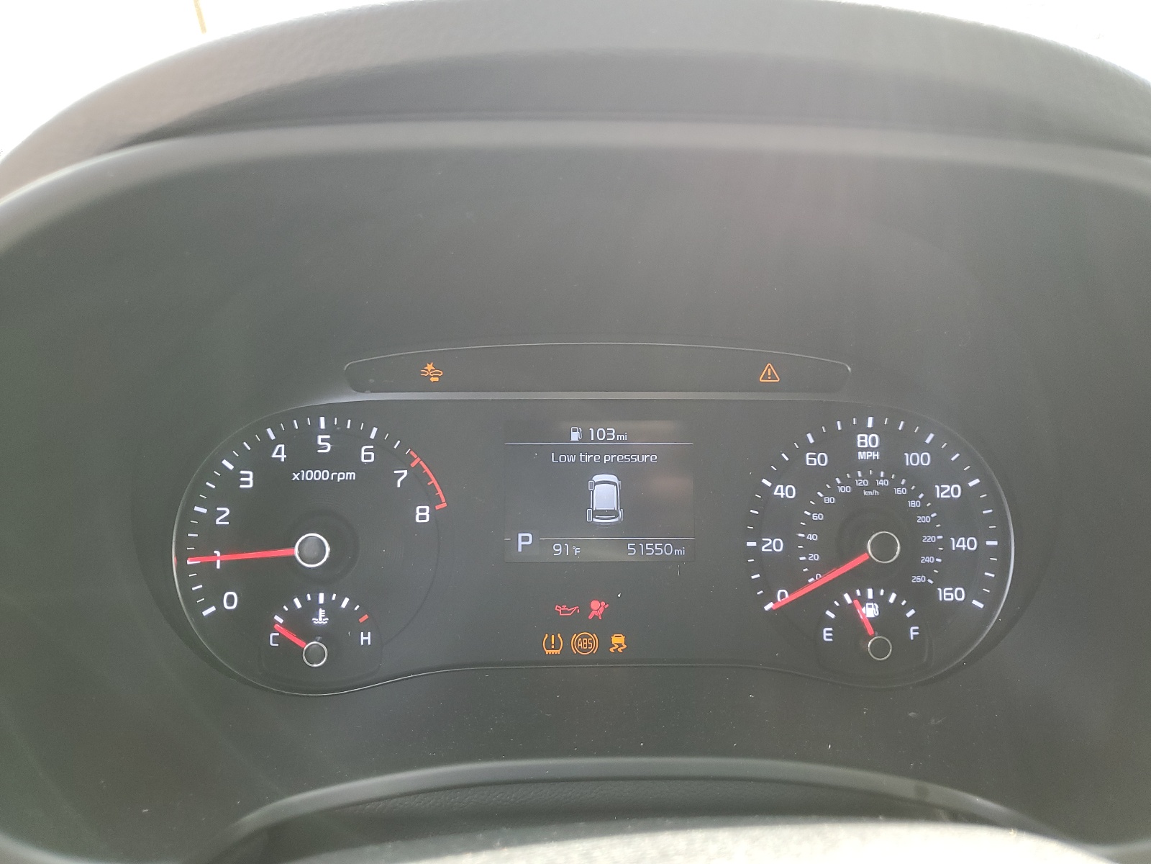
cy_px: 432
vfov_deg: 53.1
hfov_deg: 67.3
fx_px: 865
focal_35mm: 26
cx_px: 576
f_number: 1.5
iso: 58
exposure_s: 1/100
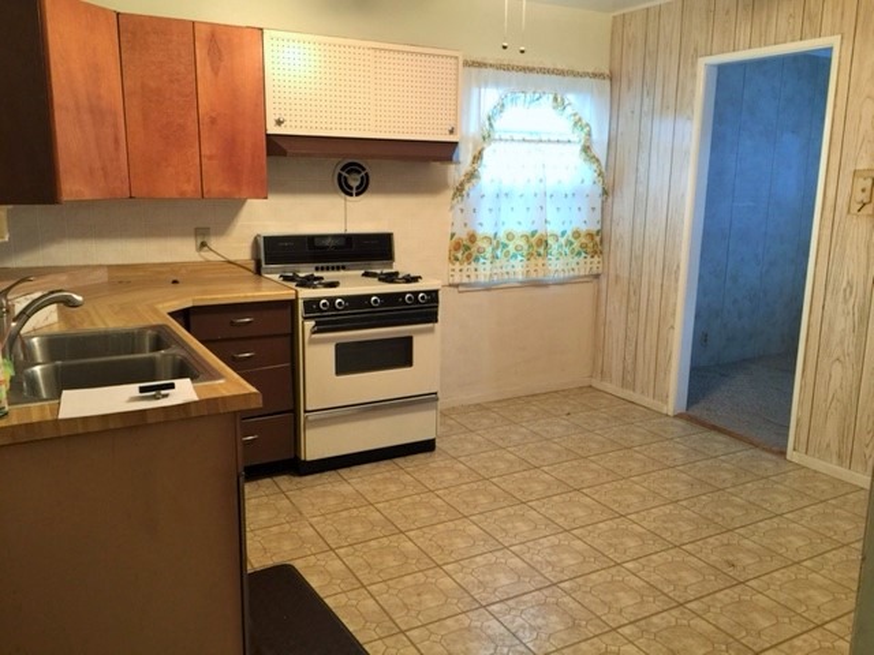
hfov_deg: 61.7
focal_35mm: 29
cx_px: 437
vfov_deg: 48.2
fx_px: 732
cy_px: 328
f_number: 2.2
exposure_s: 1/15
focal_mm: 4.15
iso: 64
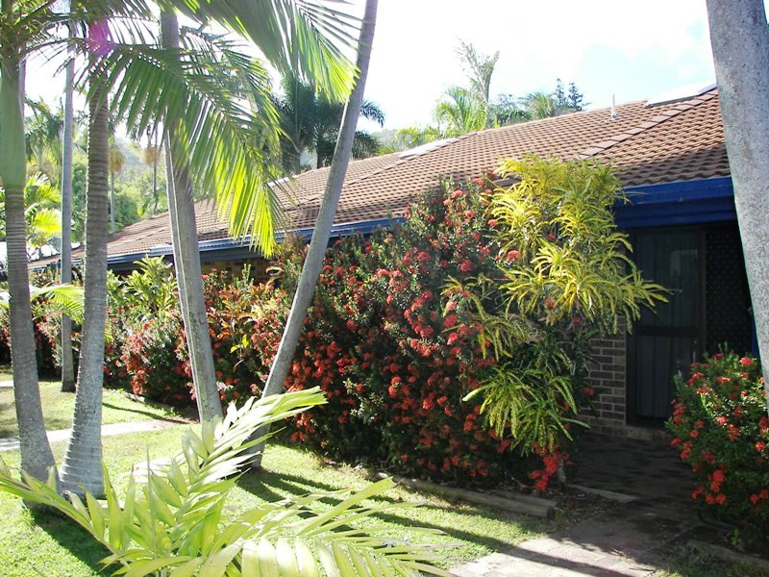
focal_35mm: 36
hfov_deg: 51.4
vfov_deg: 39.7
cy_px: 288
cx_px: 384
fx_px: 800
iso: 50
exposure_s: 1/250
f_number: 2.8
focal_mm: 6
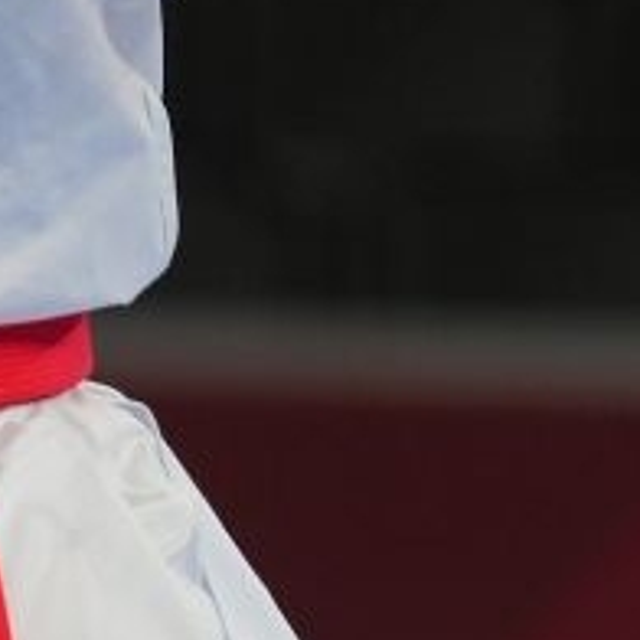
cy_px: 424
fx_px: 32610
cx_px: -10
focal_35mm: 1559
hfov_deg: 1.1
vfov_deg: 1.1
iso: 250
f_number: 2.8
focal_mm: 200
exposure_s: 1/500
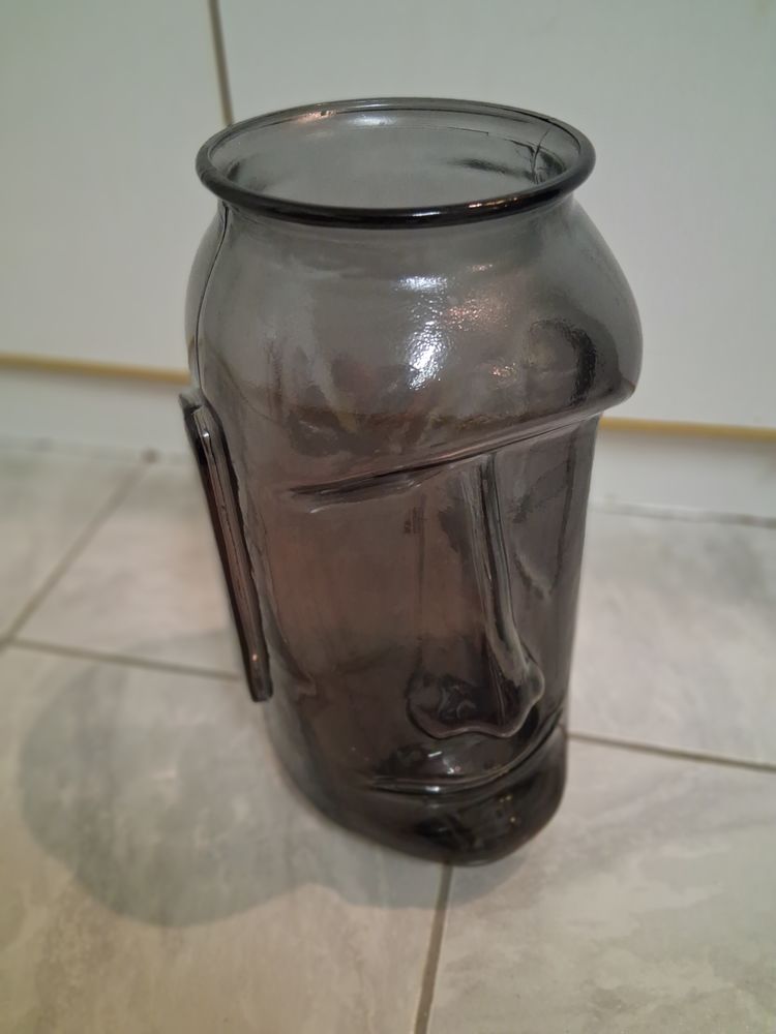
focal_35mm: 26
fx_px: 777
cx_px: 388
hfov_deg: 53.1
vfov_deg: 67.3
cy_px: 517
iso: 500
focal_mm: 3.98
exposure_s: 1/25
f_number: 1.8
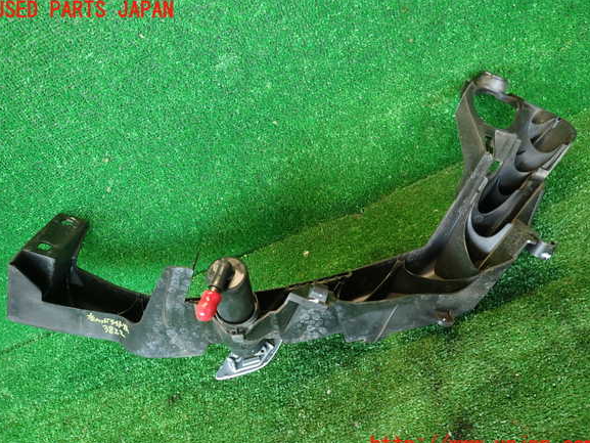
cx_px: 294
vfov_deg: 53.1
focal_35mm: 26
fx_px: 443
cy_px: 228
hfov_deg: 67.3
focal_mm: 4.5
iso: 200
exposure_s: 1/30
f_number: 2
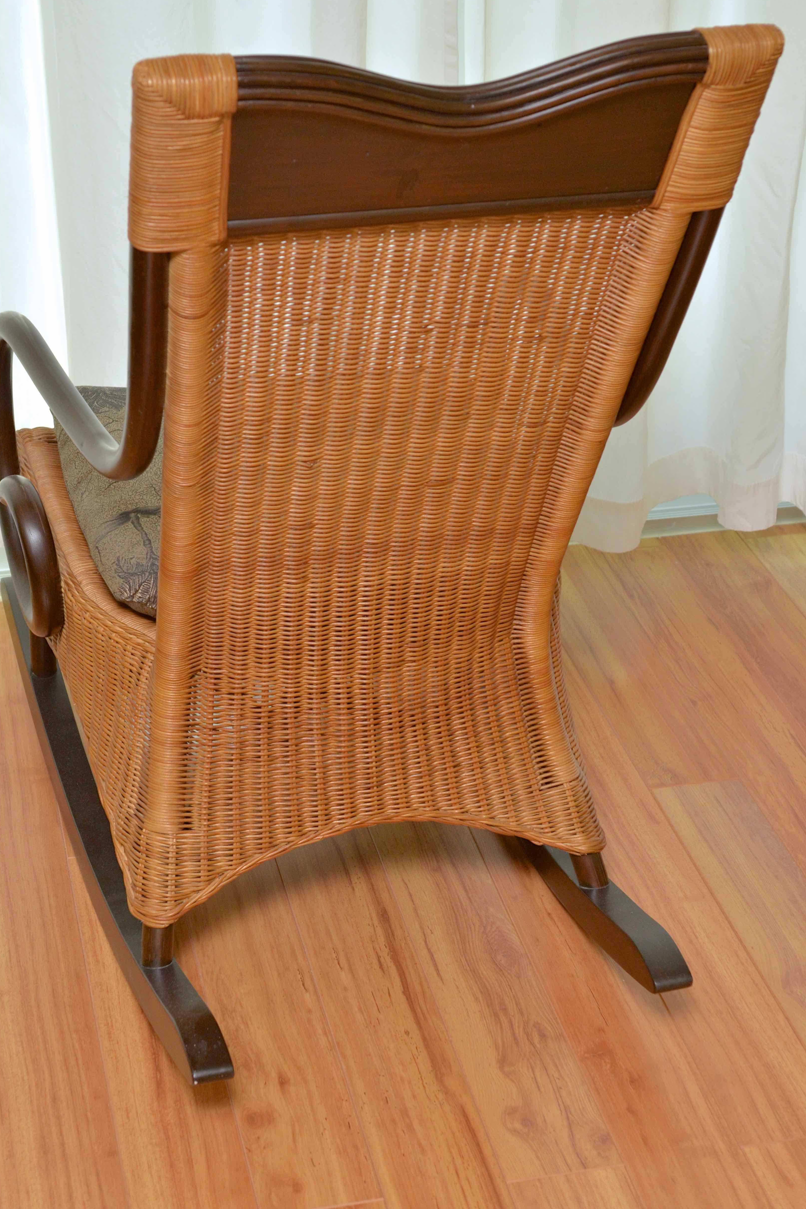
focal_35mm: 73
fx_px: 2451
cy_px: 603
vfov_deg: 27.7
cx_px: 400
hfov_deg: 18.7
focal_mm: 48
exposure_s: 1/160
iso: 640
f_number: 5.6
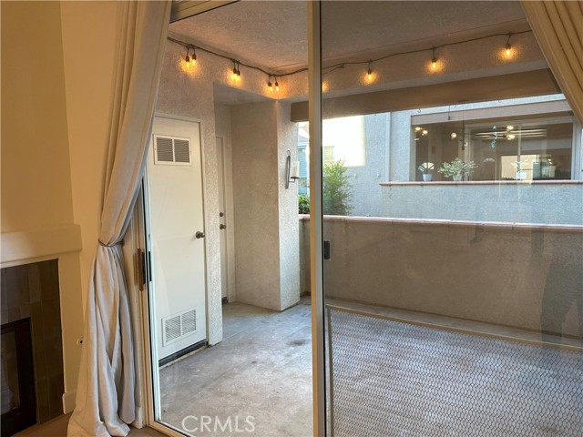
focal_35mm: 24
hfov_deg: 71.6
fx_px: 404
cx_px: 292
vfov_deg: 56.8
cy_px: 218
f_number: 1.78
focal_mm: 6.86
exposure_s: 1/120
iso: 200
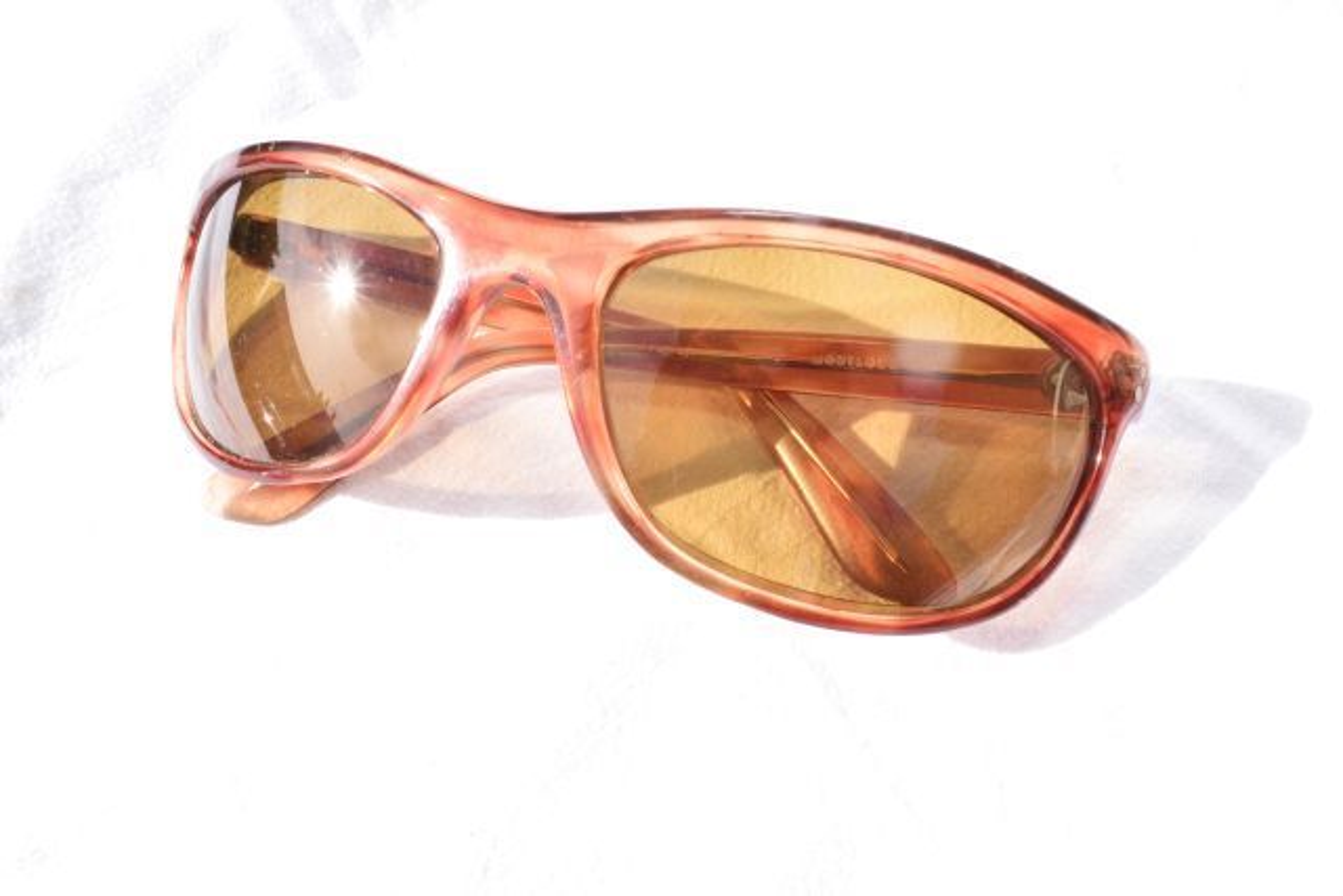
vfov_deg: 48.0
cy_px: 448
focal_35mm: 27
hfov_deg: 67.4
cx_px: 672
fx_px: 1007
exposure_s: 1/200
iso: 900
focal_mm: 18
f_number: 22
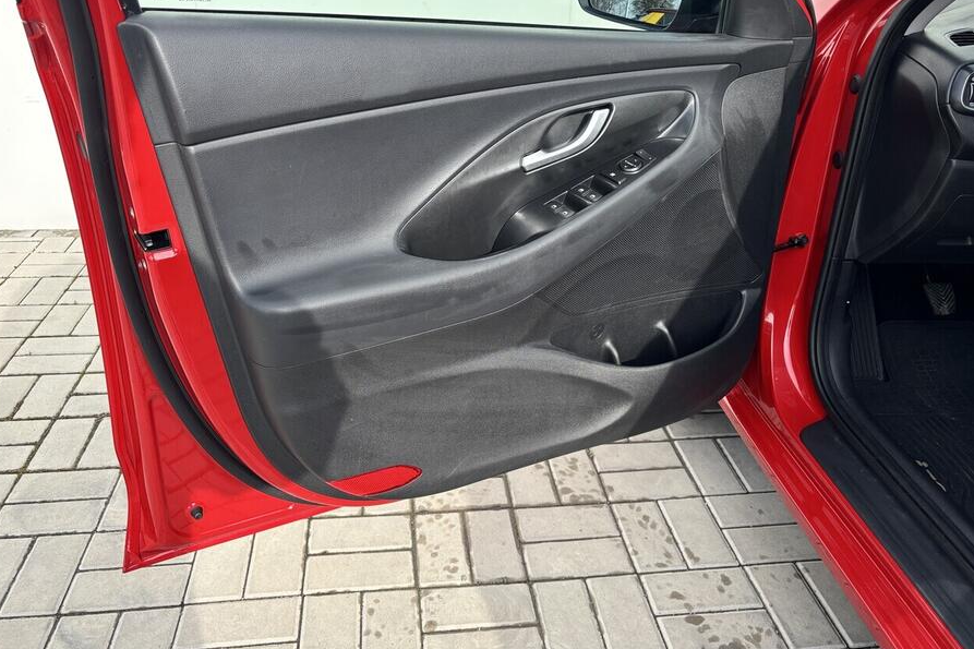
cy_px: 239
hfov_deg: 60.3
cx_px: 492
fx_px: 839
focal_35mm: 31
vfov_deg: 42.0
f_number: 1.6
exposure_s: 1/1362
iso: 50
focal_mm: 5.96
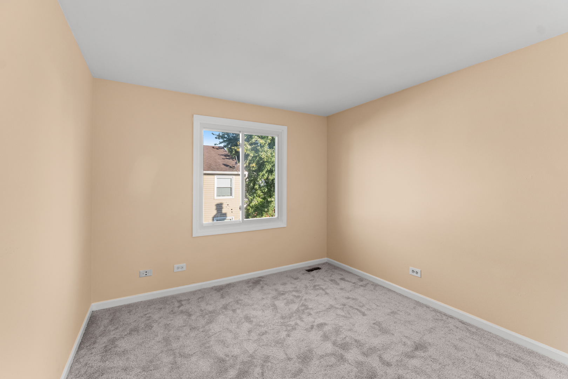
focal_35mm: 15
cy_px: 190
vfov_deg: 77.3
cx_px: 284
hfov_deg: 100.4
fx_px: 237
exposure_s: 1/4
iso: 250
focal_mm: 10
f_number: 9
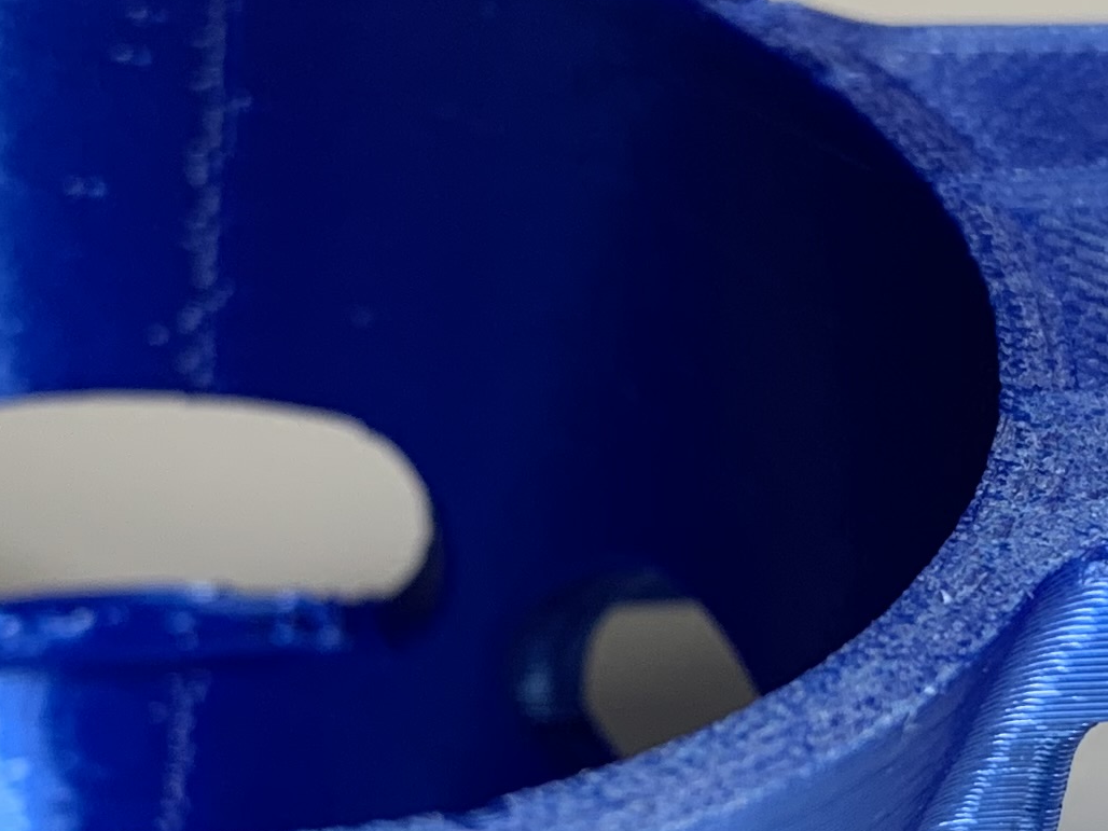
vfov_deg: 14.5
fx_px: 3265
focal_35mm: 102
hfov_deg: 19.2
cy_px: 605
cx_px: 703
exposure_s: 1/50
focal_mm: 4.25
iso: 50
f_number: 1.8
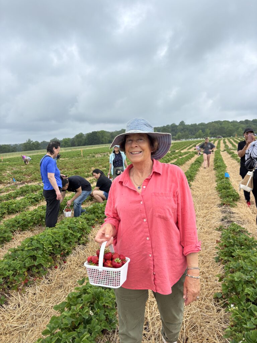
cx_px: 128
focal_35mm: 26
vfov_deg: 67.3
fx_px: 257
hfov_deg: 53.1
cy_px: 172
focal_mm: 5.96
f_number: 1.6
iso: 50
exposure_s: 1/1845
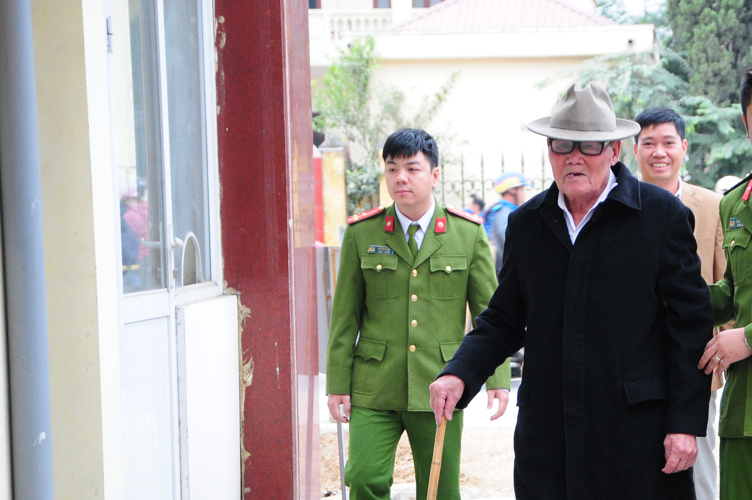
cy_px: 391
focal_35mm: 128
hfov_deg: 16.0
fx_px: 2670
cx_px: 531
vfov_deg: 10.7
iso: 800
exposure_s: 1/80
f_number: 5
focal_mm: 50
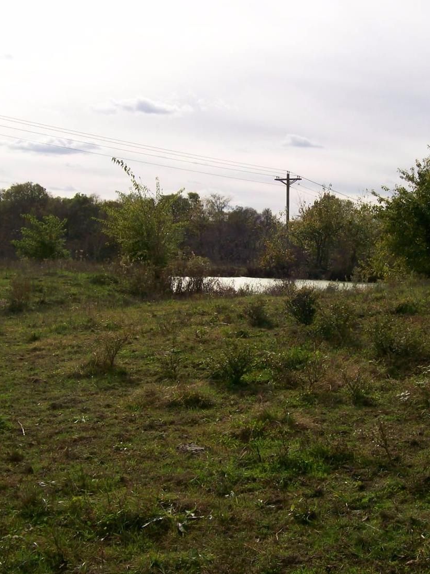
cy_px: 284
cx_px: 296
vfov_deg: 38.9
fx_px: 811
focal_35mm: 49
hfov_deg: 29.4
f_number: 4.8
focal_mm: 6
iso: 80
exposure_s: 1/644
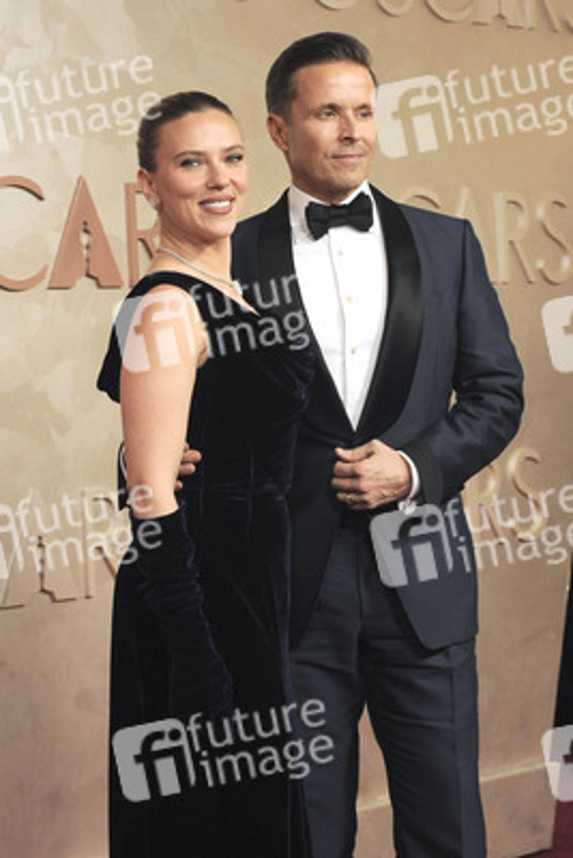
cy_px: 429
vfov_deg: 23.6
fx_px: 2051
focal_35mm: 86
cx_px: 286
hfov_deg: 15.9
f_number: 6.3
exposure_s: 1/160
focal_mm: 86
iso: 2000
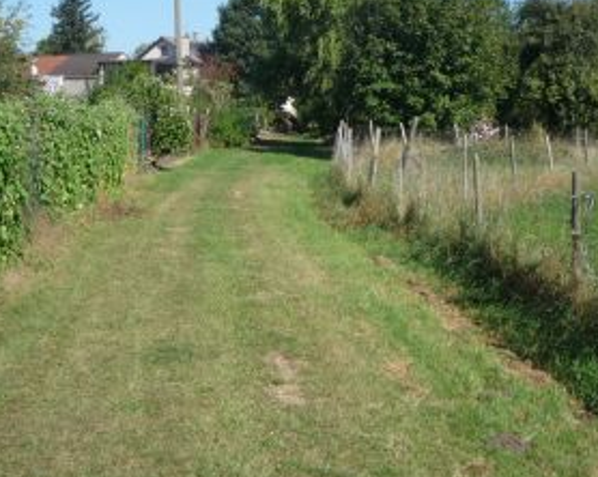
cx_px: 297
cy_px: 200
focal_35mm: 54
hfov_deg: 34.8
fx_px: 955
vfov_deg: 28.0
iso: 100
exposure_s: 1/400
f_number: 5
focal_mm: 5.2
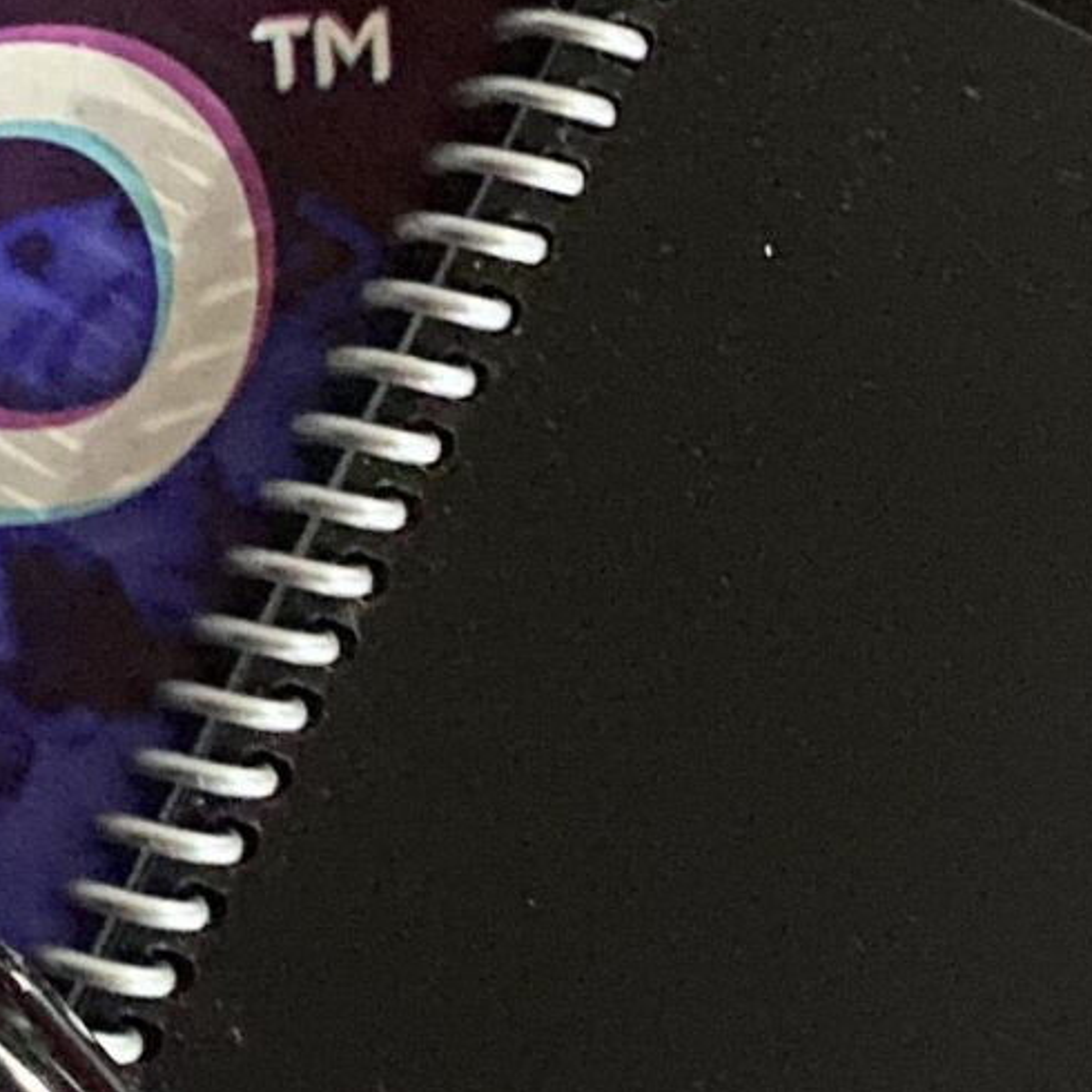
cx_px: -626
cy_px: 374
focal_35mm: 120
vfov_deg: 14.5
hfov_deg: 13.5
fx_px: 4283
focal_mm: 4.25
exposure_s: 1/4
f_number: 1.8
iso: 500
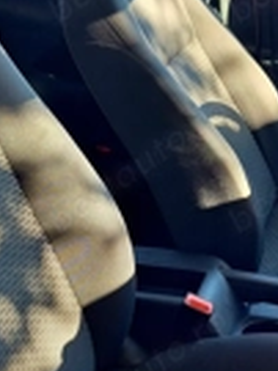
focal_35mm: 68
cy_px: 214
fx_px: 729
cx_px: 245
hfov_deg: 21.2
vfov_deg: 28.5
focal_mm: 5.54
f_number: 1.8
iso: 50
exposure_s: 1/100
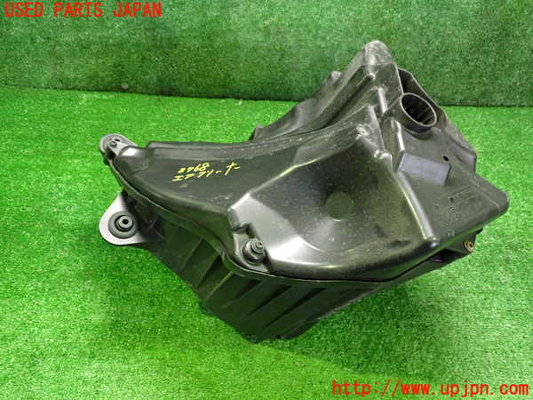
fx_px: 462
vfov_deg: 46.8
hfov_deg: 60.0
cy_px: 200
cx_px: 266
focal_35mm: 30
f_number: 2.3
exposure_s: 1/25
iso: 800
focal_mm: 5.4
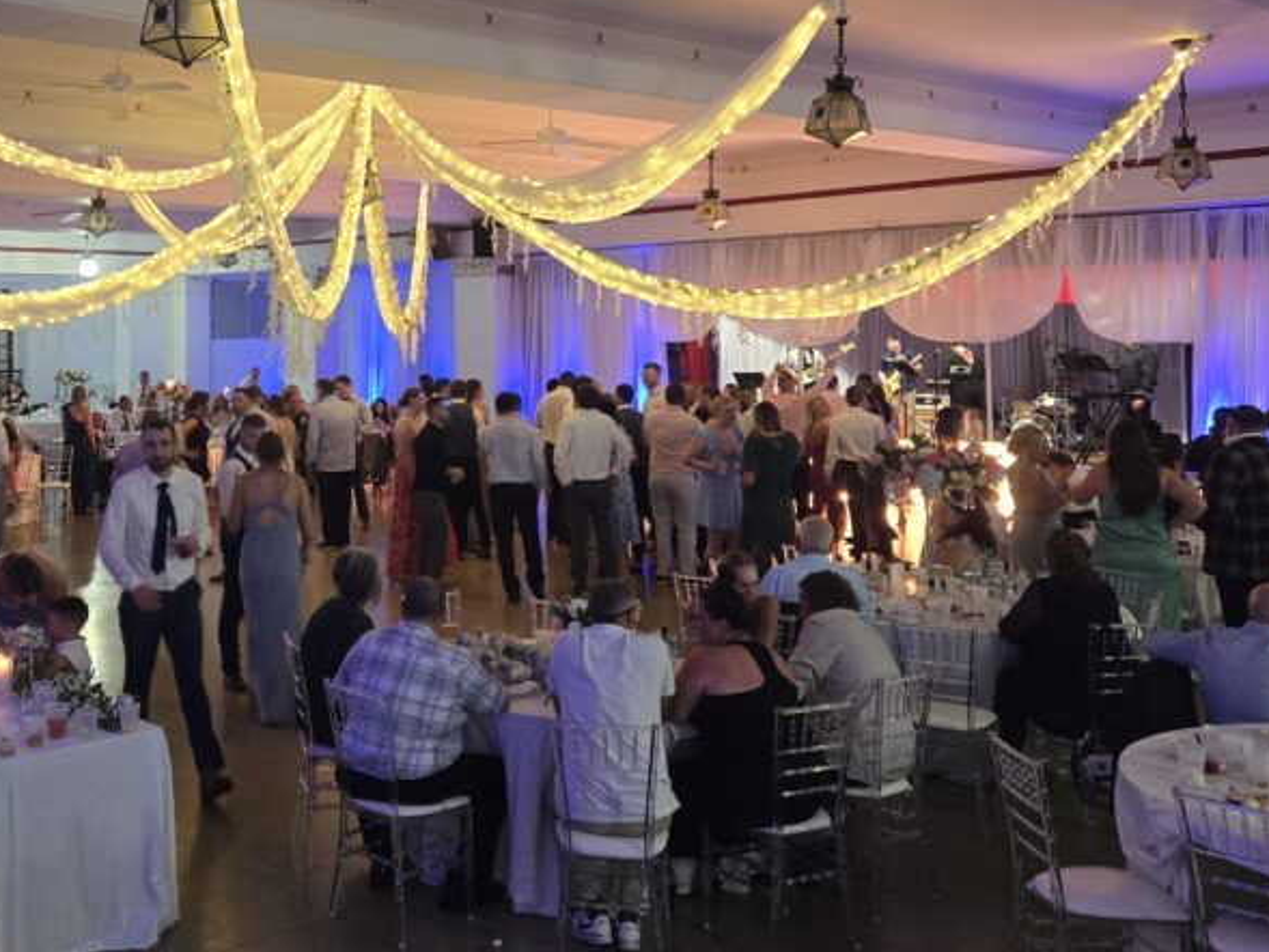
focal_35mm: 40
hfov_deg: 45.3
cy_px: 317
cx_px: 330
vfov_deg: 35.6
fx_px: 1467
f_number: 1.8
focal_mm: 5.4
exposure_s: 1/60
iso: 640
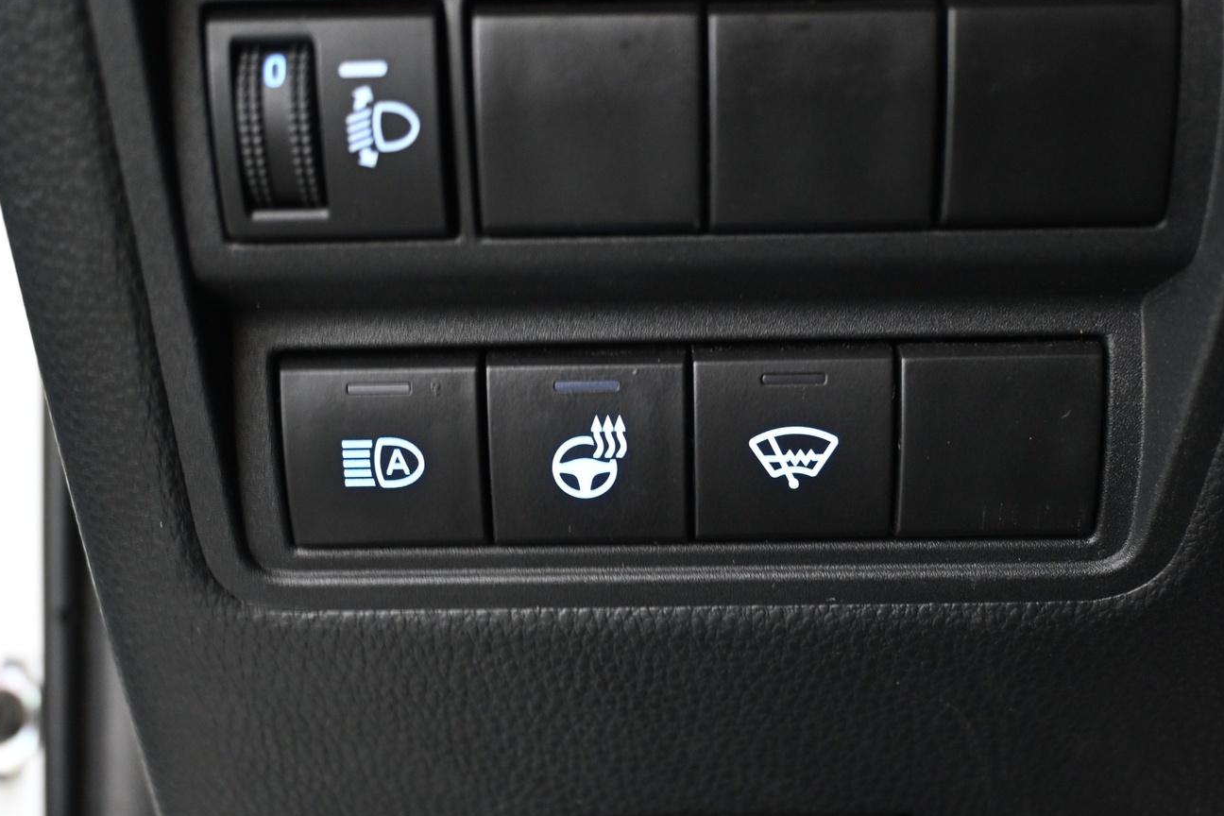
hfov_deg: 42.8
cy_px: 444
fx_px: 1562
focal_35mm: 46
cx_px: 653
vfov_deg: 29.3
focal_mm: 24.5
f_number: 4.2
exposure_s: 1/8
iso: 1600
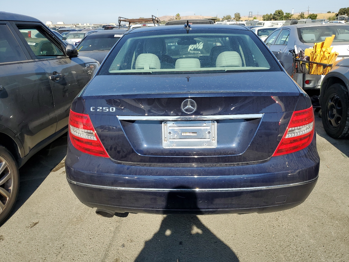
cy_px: 129
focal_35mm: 27
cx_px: 180
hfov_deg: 65.3
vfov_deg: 51.4
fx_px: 272
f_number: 1.5
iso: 50
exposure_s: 1/2500
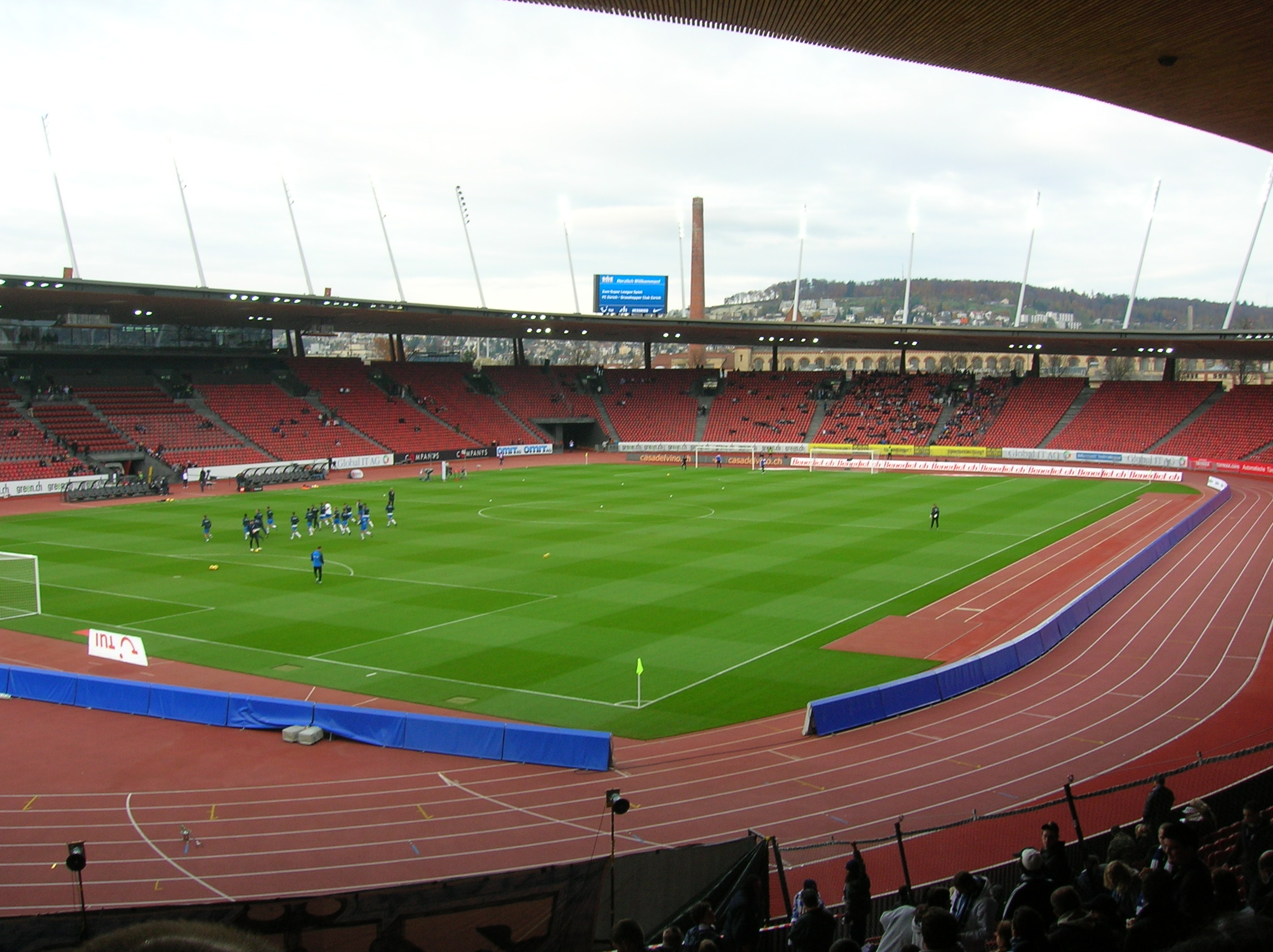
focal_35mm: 34
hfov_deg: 54.0
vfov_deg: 41.7
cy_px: 476
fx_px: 1249
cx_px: 636
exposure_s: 1/59.1
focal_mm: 5.7
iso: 50
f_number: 4.9
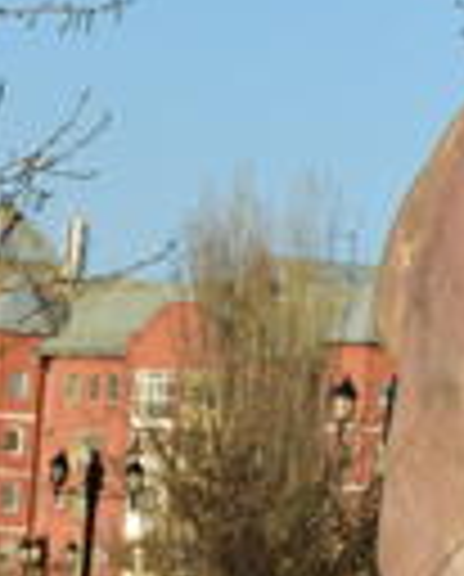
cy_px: 634
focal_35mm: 382
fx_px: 6534
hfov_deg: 4.0
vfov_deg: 5.0
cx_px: 1293
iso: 100
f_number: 9
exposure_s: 1/160
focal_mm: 40
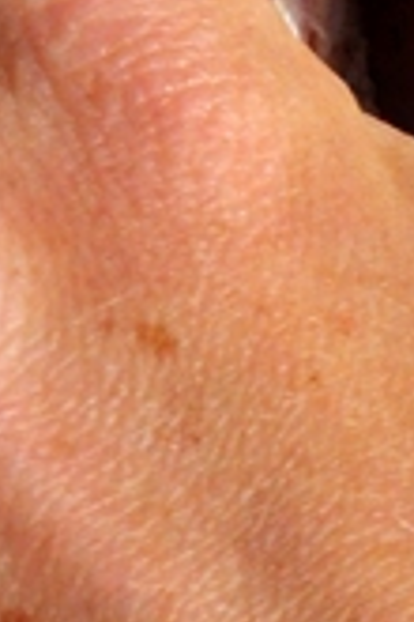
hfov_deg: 0.9
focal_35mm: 1576
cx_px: 1434
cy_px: 528
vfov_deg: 1.3
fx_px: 27182
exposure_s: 1/2500
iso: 2000
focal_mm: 135
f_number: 13
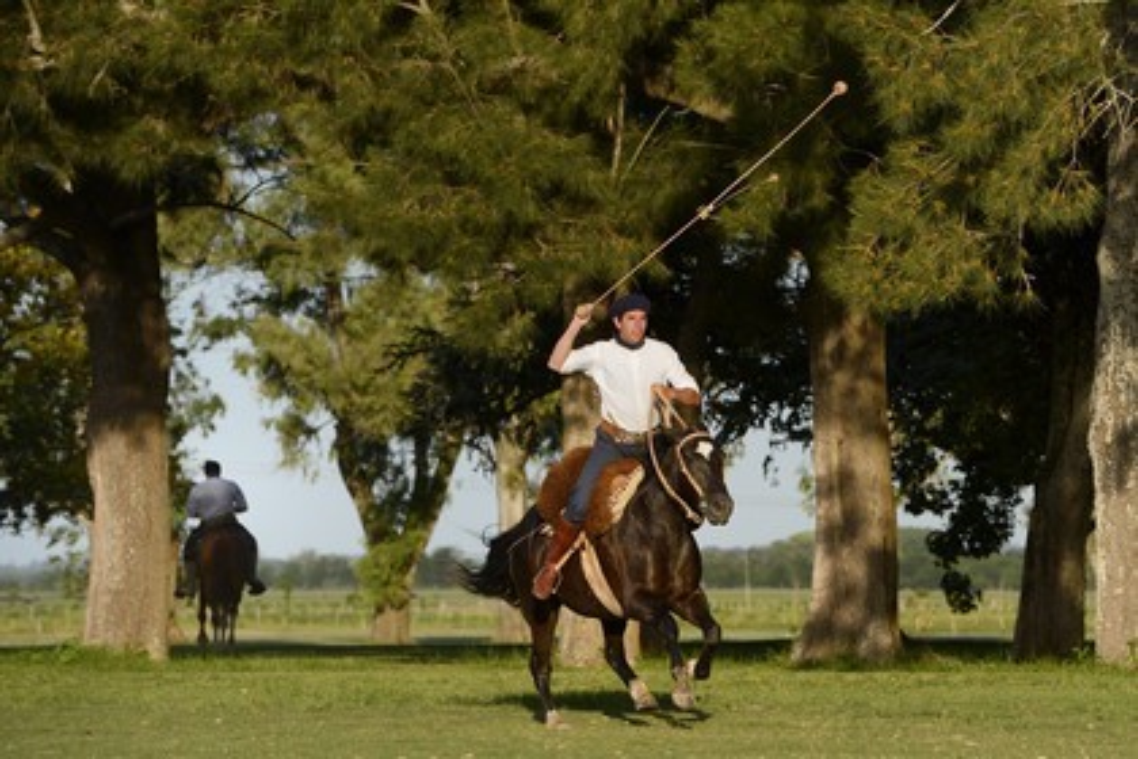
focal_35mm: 200
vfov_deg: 6.9
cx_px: 569
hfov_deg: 10.3
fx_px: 6322
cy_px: 380
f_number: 8
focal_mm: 200
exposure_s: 1/800
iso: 400
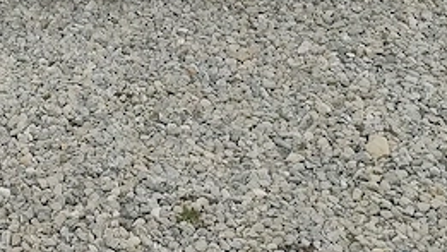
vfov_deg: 10.8
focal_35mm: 96
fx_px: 1138
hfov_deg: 20.7
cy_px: -343
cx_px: -89
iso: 50
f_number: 1.65
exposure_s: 1/370
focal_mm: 6.19
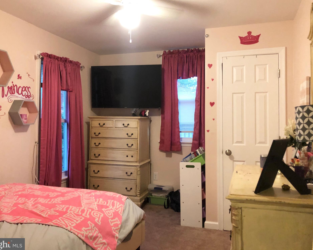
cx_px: 155
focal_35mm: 30
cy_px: 123
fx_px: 278
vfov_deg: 48.5
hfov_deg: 58.8
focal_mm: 3.99
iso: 100
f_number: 1.8
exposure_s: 1/15
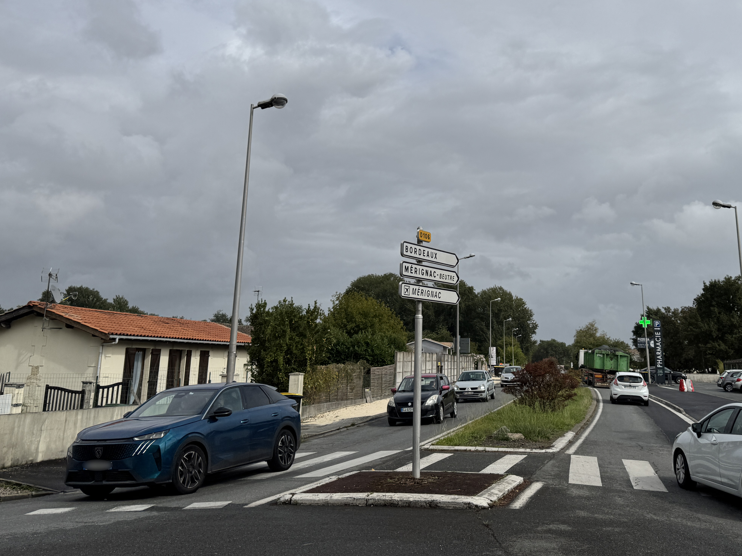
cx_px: 453
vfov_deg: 40.2
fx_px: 750
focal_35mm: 35
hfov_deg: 52.2
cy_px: 190
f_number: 1.78
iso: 80
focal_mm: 6.76
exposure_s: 1/10417
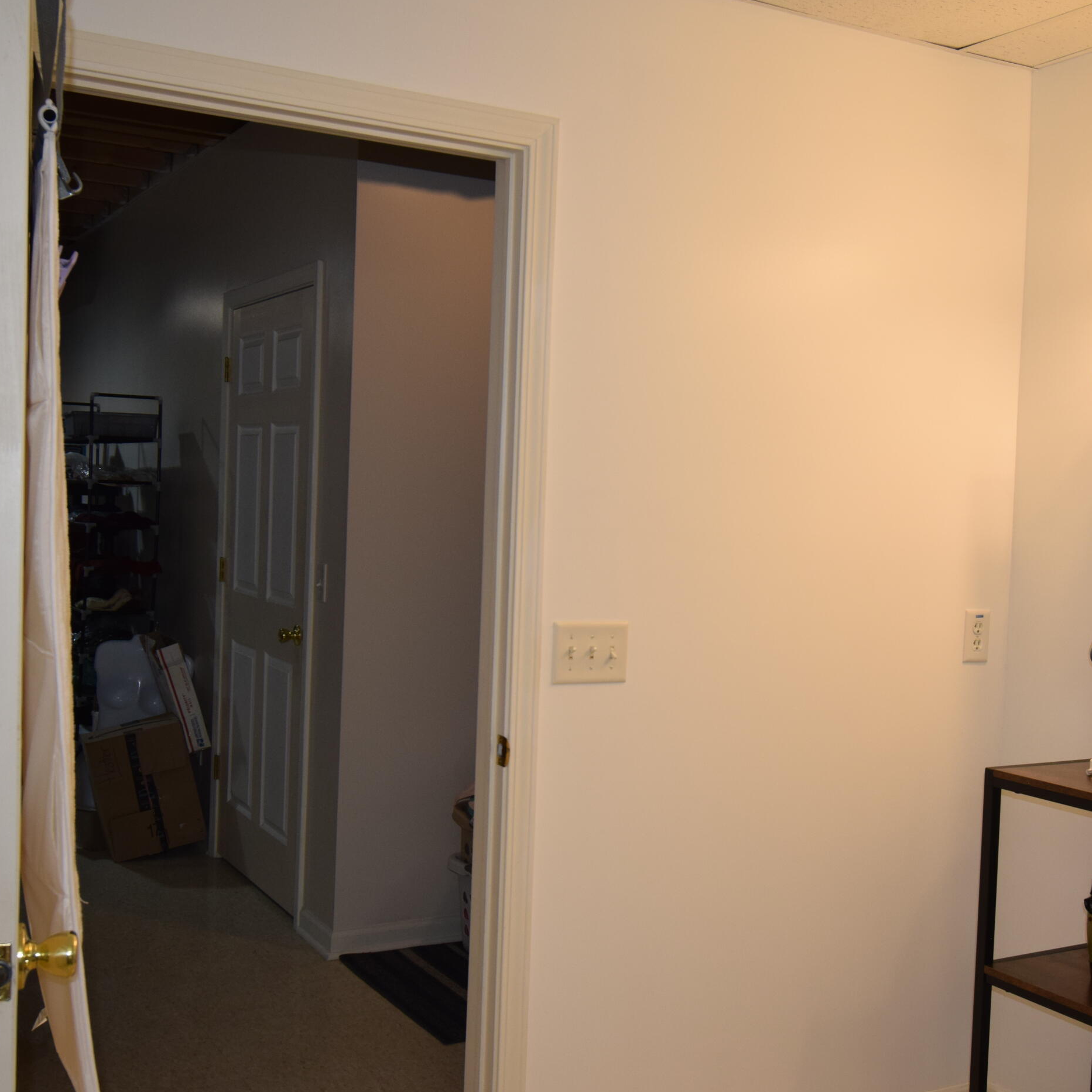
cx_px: 579
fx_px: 1463
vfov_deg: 40.9
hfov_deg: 40.9
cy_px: 560
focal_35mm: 41
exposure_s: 1/125
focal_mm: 20
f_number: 5.6
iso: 450
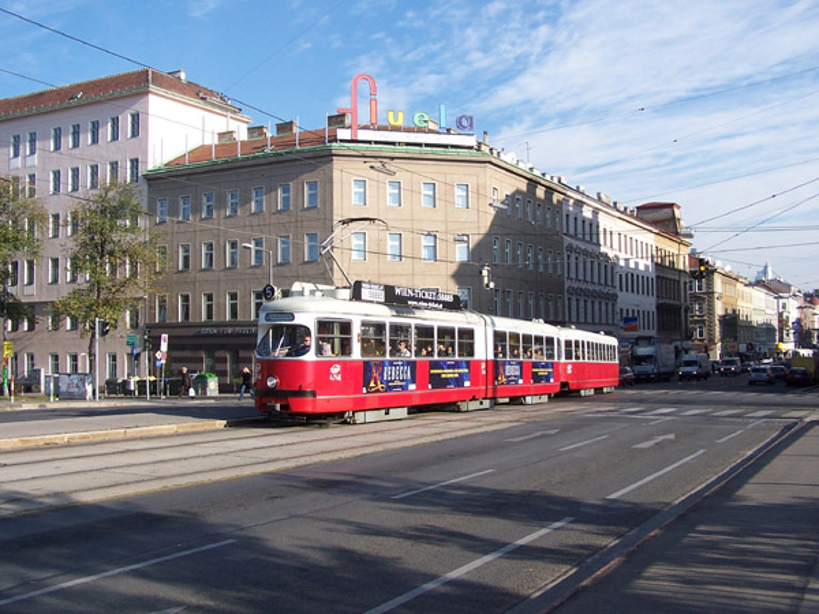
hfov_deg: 49.0
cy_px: 307
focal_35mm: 38
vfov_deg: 37.7
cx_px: 410
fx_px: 899
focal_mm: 6.3
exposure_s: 1/500
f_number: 4
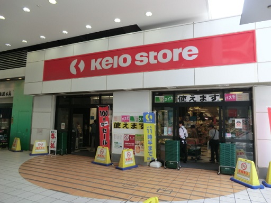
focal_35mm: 24
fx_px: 188
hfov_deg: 71.6
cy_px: 102
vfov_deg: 56.8
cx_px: 136
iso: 80
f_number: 3.2
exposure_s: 1/160
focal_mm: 4.3
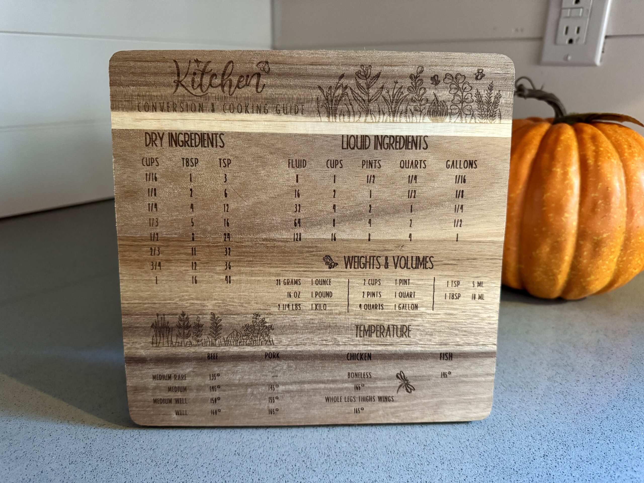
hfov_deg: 71.6
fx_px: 446
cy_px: 242
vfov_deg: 56.8
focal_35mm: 24
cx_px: 322
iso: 1000
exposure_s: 1/40
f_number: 1.78
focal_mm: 6.76
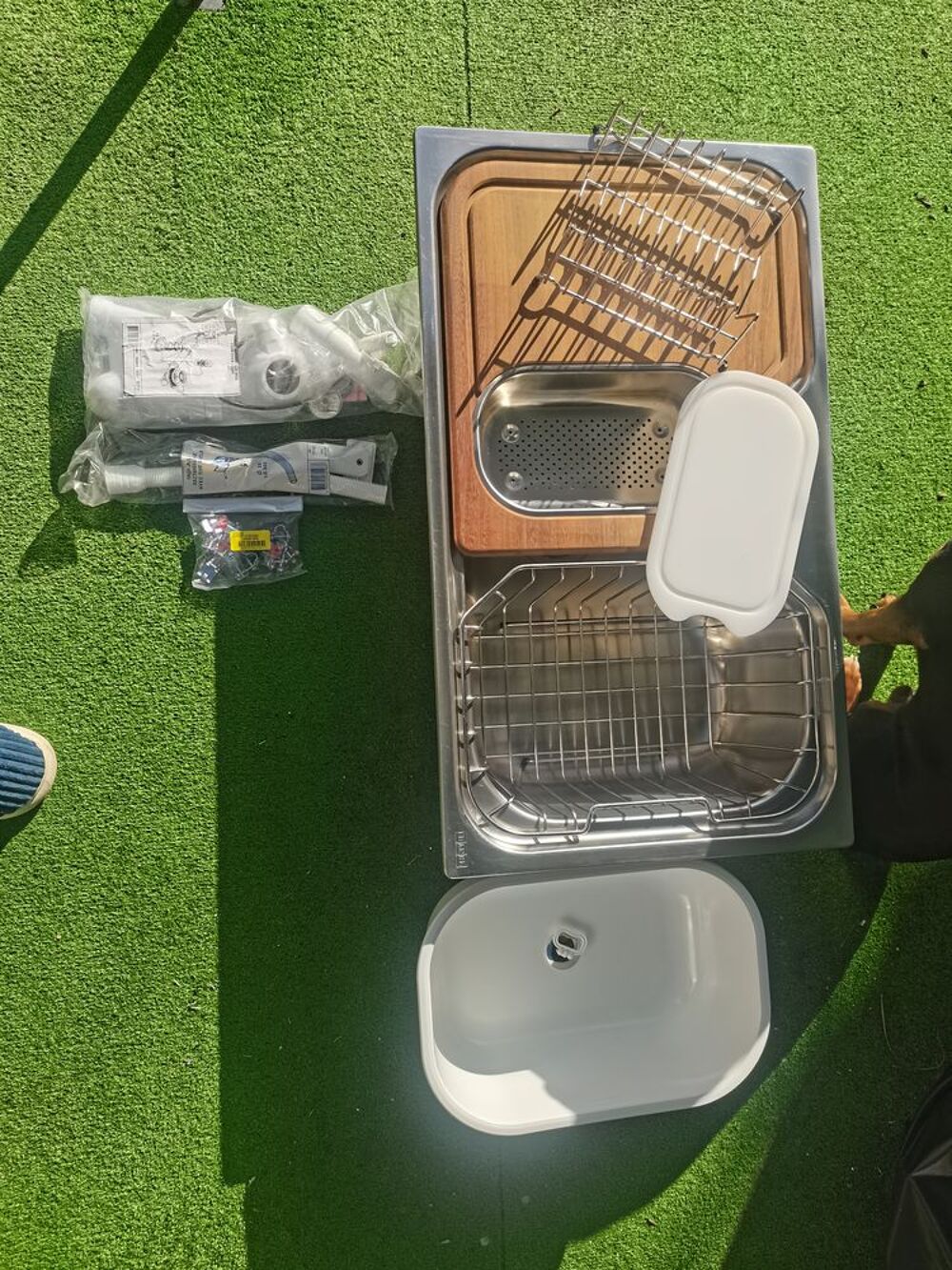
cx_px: 476
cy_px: 635
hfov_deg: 53.1
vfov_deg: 67.3
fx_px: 953
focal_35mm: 26
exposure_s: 1/1114
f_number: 1.8
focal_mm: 5.58
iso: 50
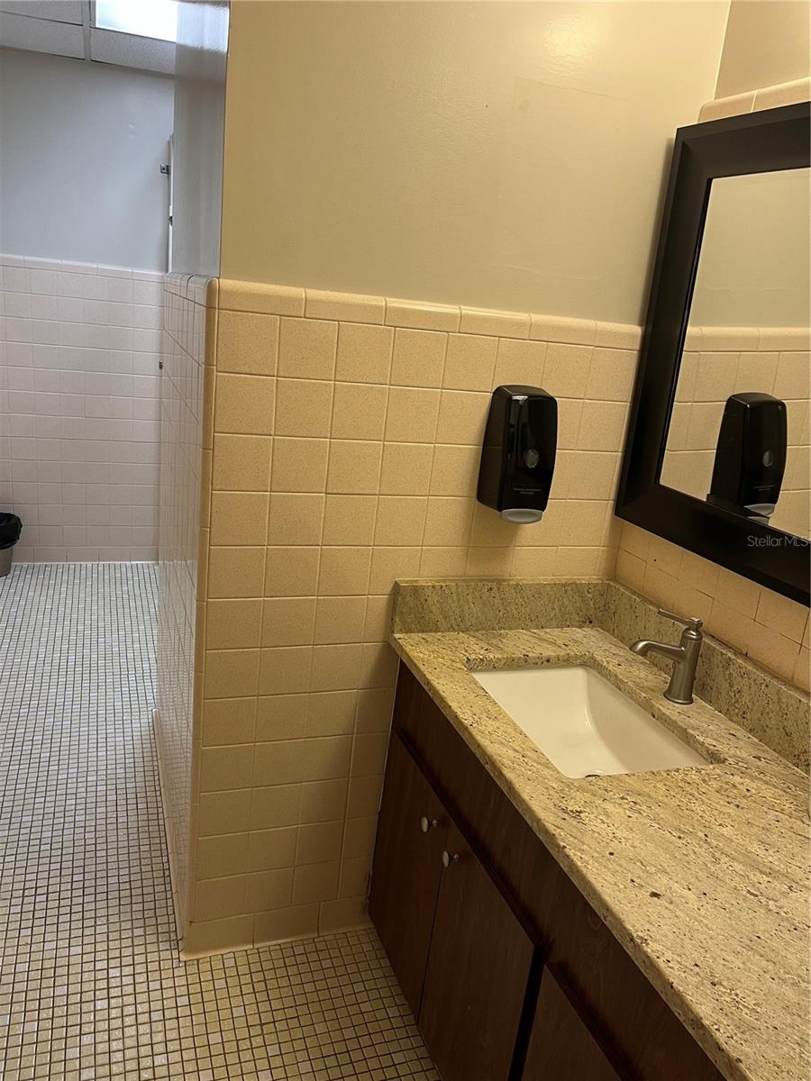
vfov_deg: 67.3
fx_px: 812
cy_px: 540
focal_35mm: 26
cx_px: 406
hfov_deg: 53.1
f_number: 1.6
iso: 125
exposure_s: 1/60
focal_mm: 5.1
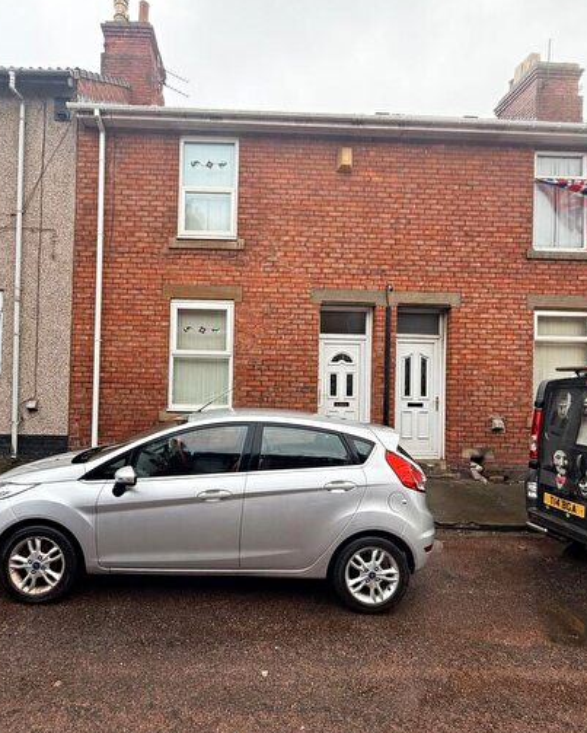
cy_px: 366
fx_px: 412
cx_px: 255
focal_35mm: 19
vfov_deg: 83.3
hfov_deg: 70.6
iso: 50
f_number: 2.2
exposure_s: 1/161
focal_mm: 2.22
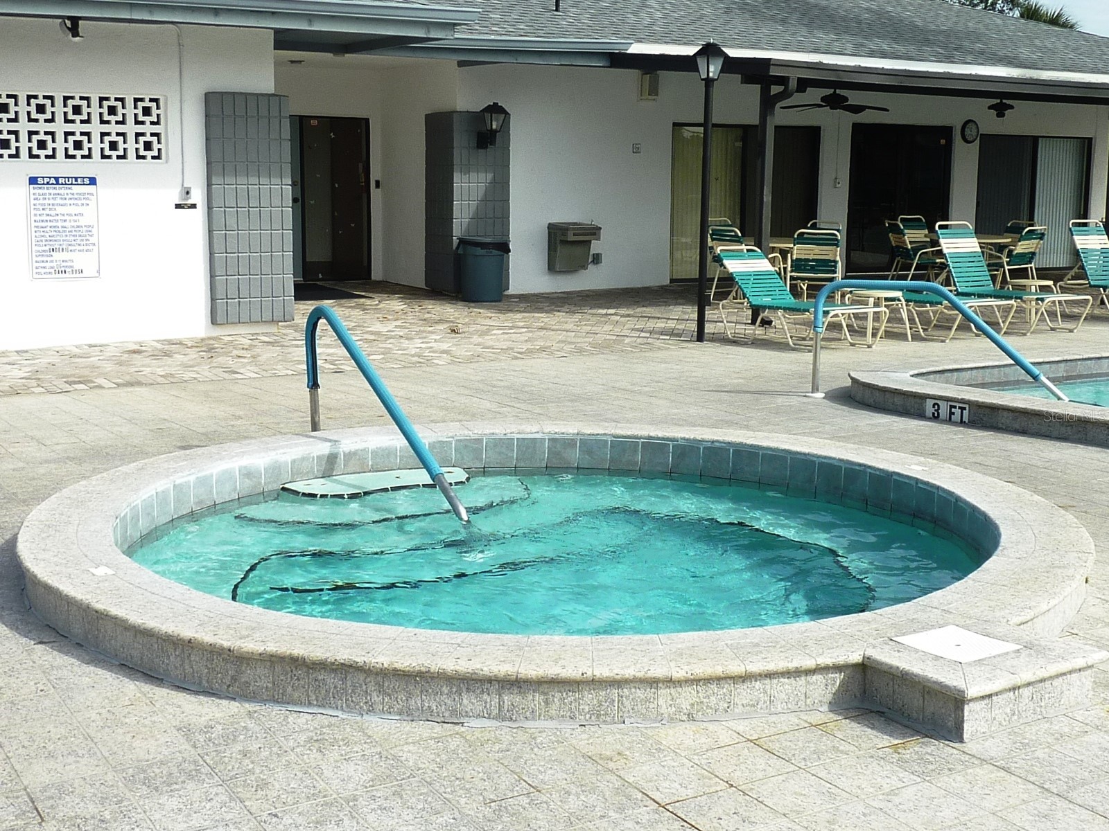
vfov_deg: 32.2
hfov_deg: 42.1
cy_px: 416
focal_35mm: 45
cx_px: 554
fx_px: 1442
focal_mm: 4.1
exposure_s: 1/500
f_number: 4.5
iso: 80
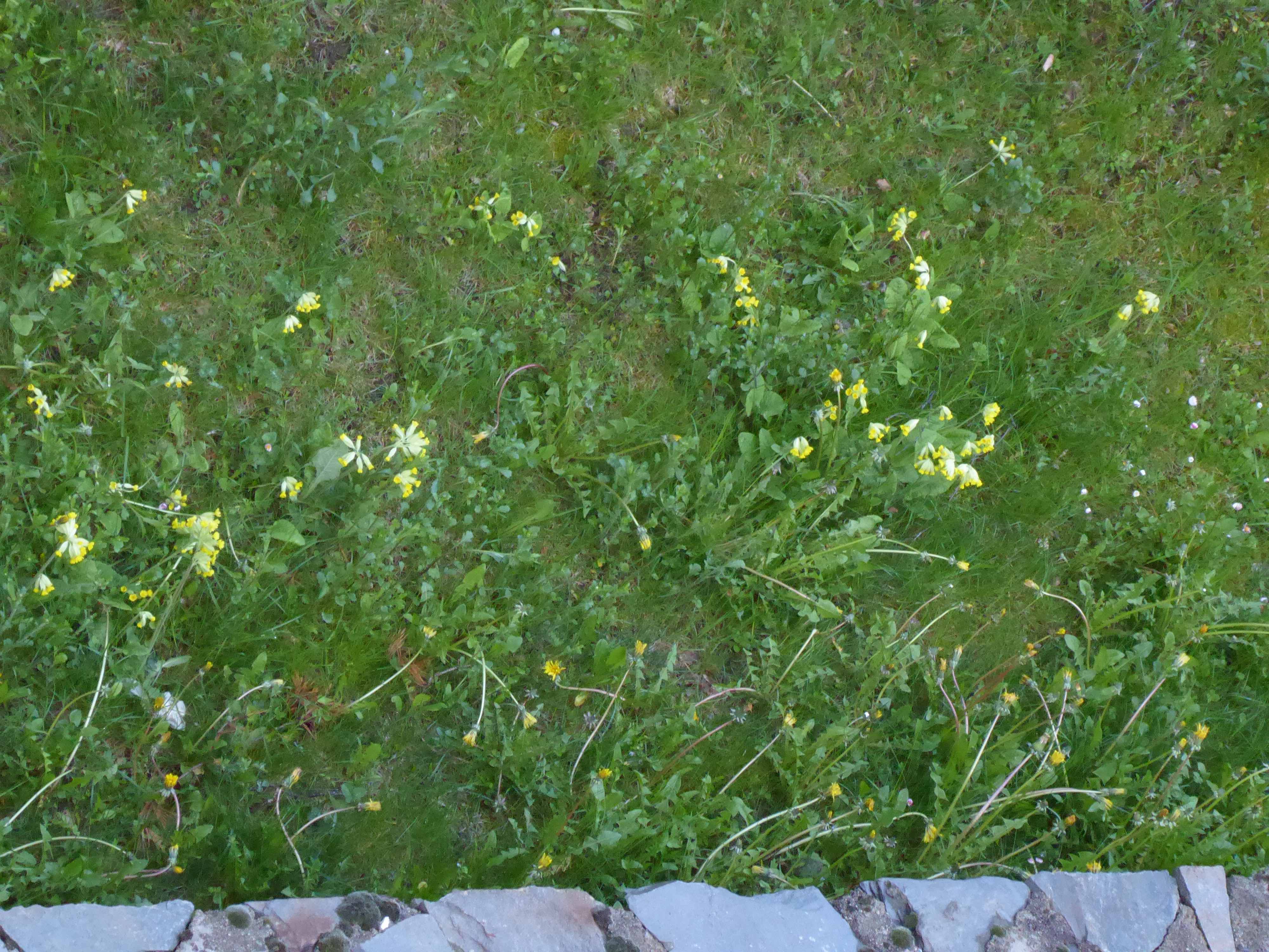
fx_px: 4949
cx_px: 634
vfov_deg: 11.0
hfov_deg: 14.6
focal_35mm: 135
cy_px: 476
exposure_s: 1/60
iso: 1000
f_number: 5.3
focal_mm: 24.2
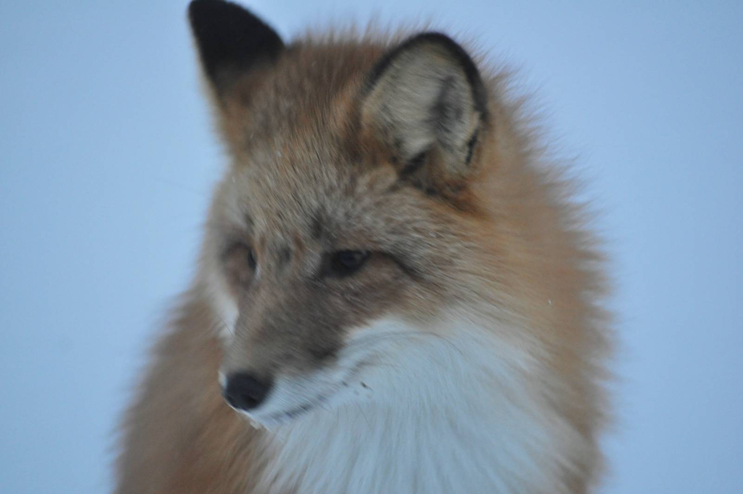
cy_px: 247
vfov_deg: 4.2
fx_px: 6803
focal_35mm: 330
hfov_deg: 6.3
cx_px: 372
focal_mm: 220
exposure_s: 1/100
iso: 1600
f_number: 5
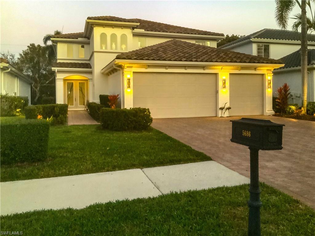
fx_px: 264
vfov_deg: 48.2
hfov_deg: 61.7
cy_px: 118
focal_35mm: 29
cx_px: 158
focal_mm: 3
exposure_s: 1/60
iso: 250
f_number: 1.8
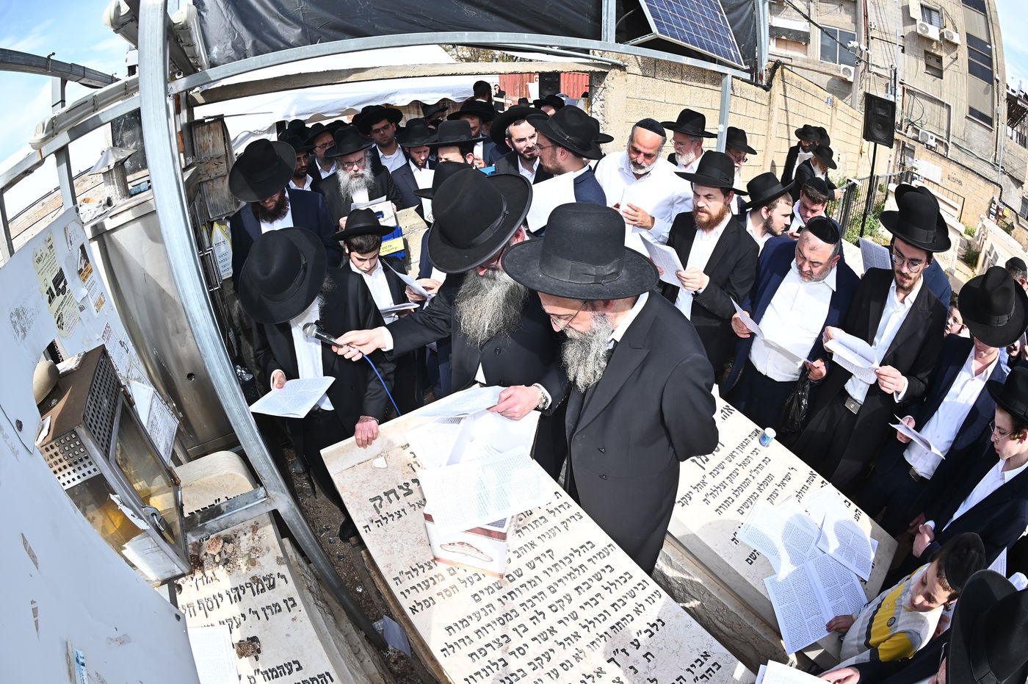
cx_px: 514
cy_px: 342
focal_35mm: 16
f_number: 11
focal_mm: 16
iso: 250
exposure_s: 1/200
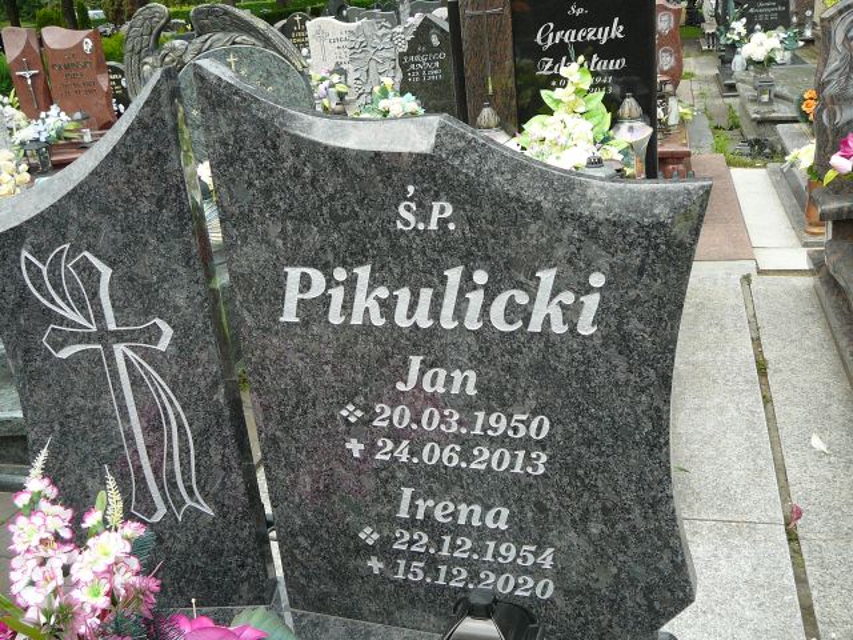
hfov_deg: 52.6
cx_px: 426
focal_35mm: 35
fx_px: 862
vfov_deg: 40.7
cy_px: 320
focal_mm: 5.2
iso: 80
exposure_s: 1/320
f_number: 2.8
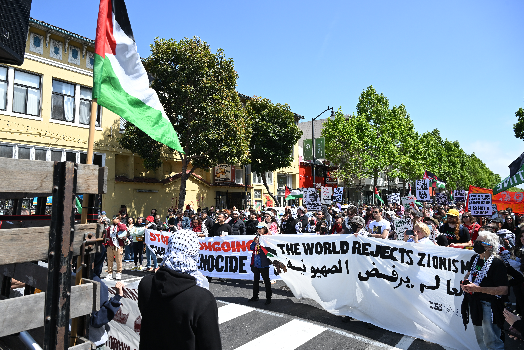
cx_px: 262
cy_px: 175
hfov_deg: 73.7
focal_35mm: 24
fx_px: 349
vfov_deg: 53.1
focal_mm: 24
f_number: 7.1
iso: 200
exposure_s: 1/400
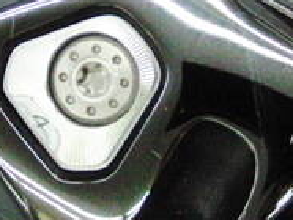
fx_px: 1076
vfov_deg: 11.5
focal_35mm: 127
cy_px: -30
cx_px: 91
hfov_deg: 15.5
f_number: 3.6
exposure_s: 1/320
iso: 3200
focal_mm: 6.42
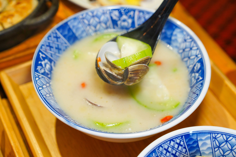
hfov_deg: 28.8
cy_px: 78
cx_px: 118
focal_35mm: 70
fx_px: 459
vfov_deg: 19.5
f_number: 4.5
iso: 1000
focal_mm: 70
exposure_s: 1/80
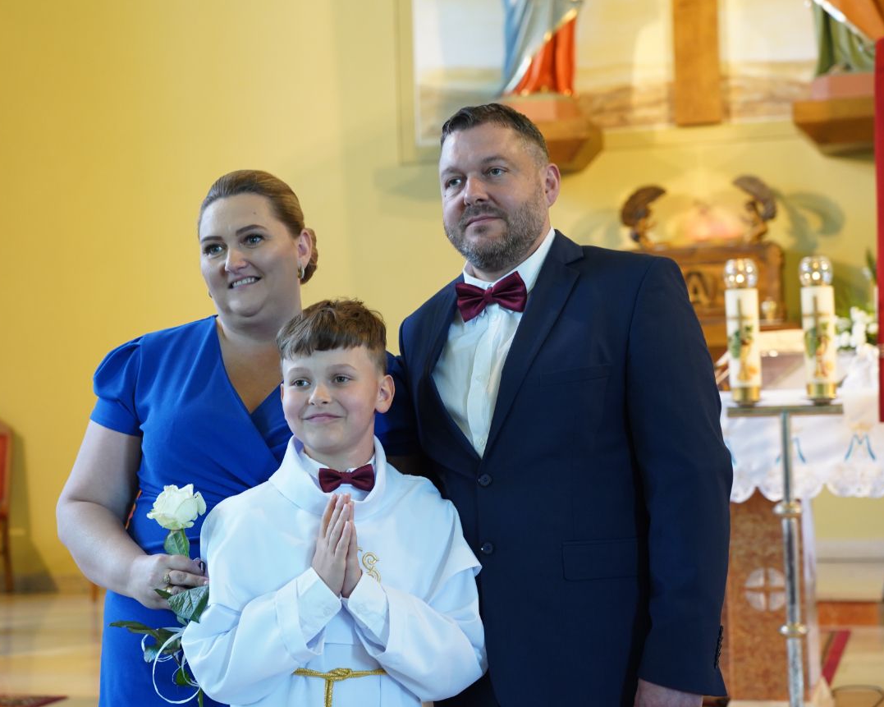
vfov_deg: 22.5
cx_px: 378
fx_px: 1779
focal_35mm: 68
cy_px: 354
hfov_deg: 27.9
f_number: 4
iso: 2000
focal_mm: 60
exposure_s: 1/100
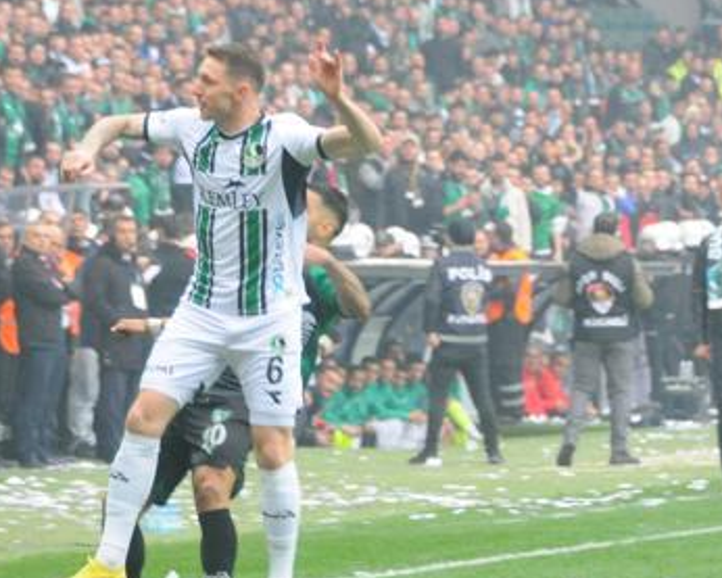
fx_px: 7777
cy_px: 286
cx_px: 218
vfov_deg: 4.3
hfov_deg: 5.3
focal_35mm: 364
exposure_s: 1/320
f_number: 5.6
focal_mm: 145
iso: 2500
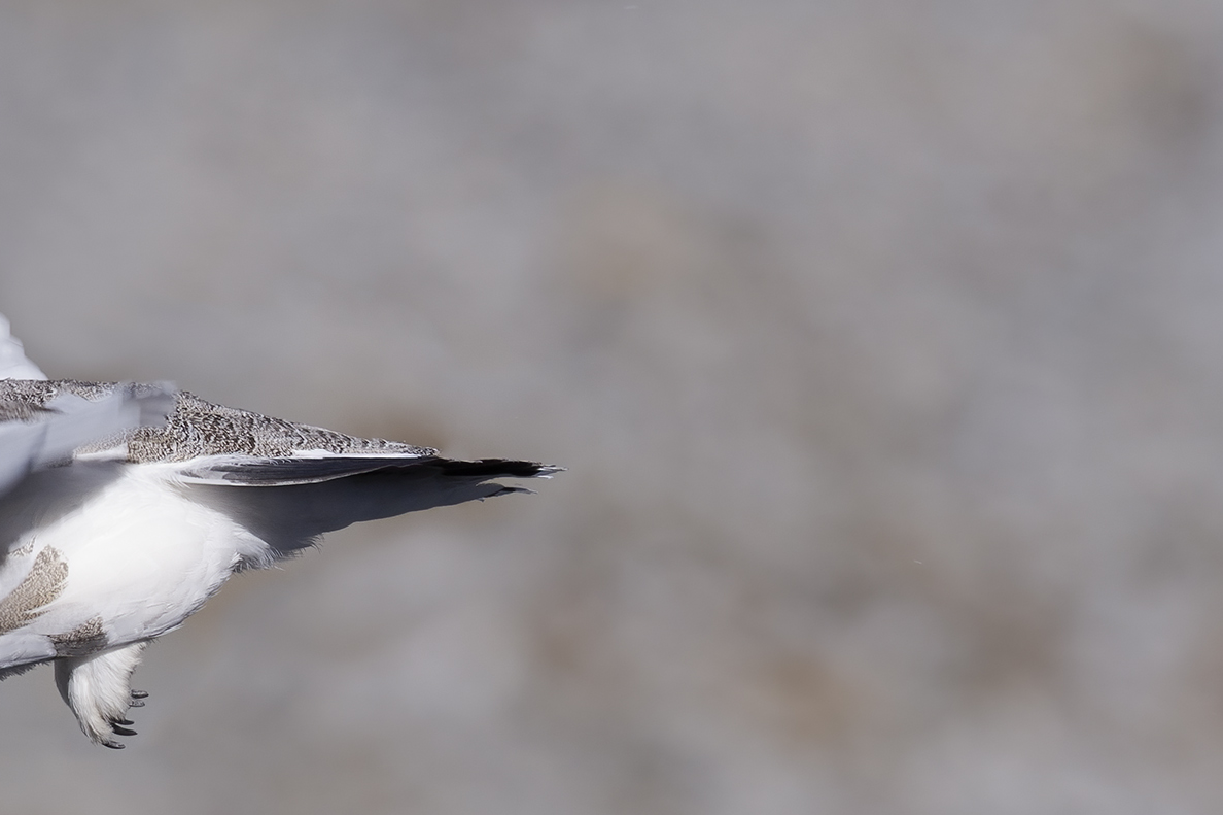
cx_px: 182
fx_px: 41155
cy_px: 683
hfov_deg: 1.7
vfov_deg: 1.1
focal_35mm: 1212
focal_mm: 600
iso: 800
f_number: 9
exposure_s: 1/2500
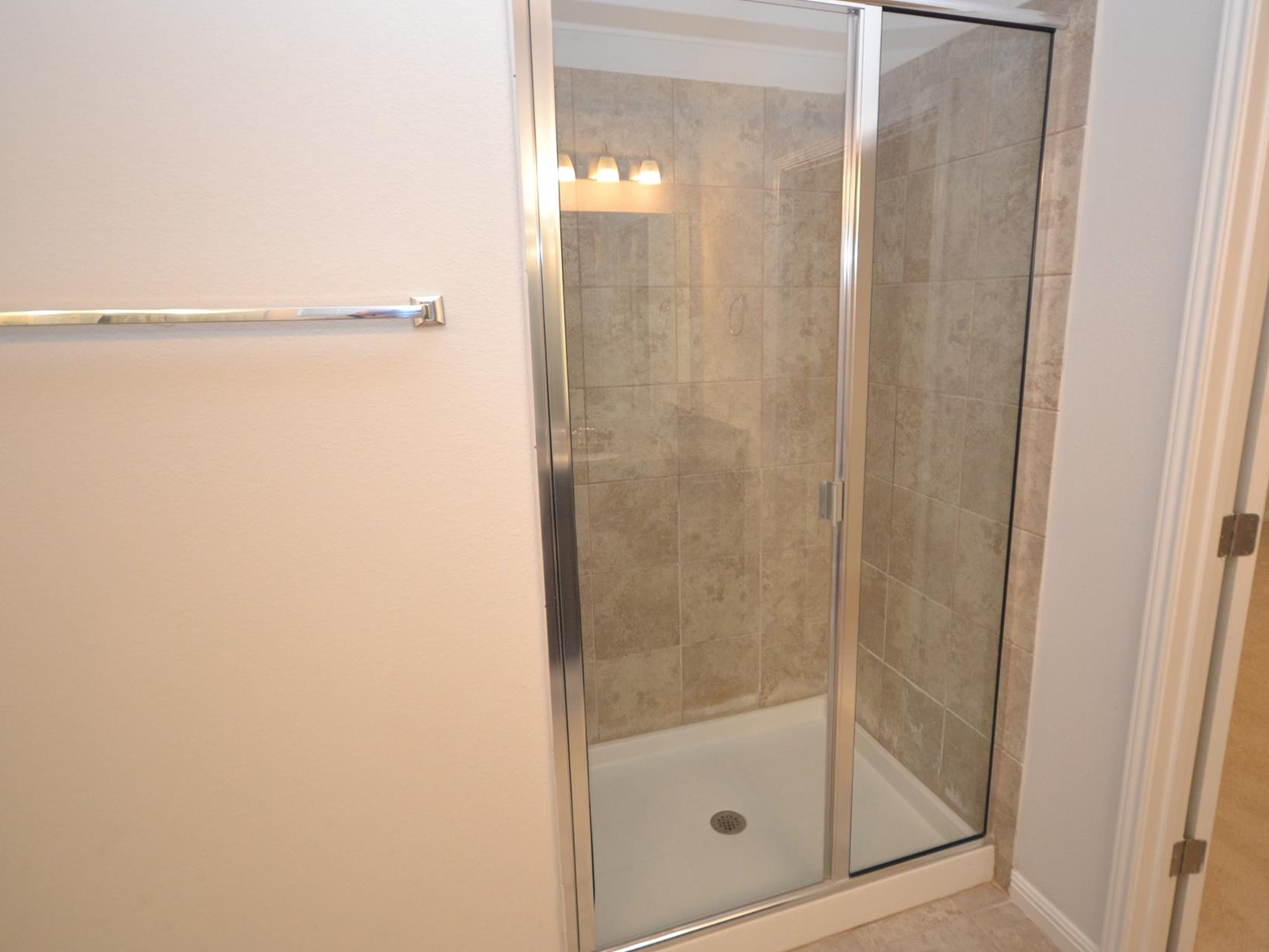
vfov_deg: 67.0
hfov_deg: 82.8
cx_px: 682
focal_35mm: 20
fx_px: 718
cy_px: 456
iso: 900
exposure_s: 1/60
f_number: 4.2
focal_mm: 11
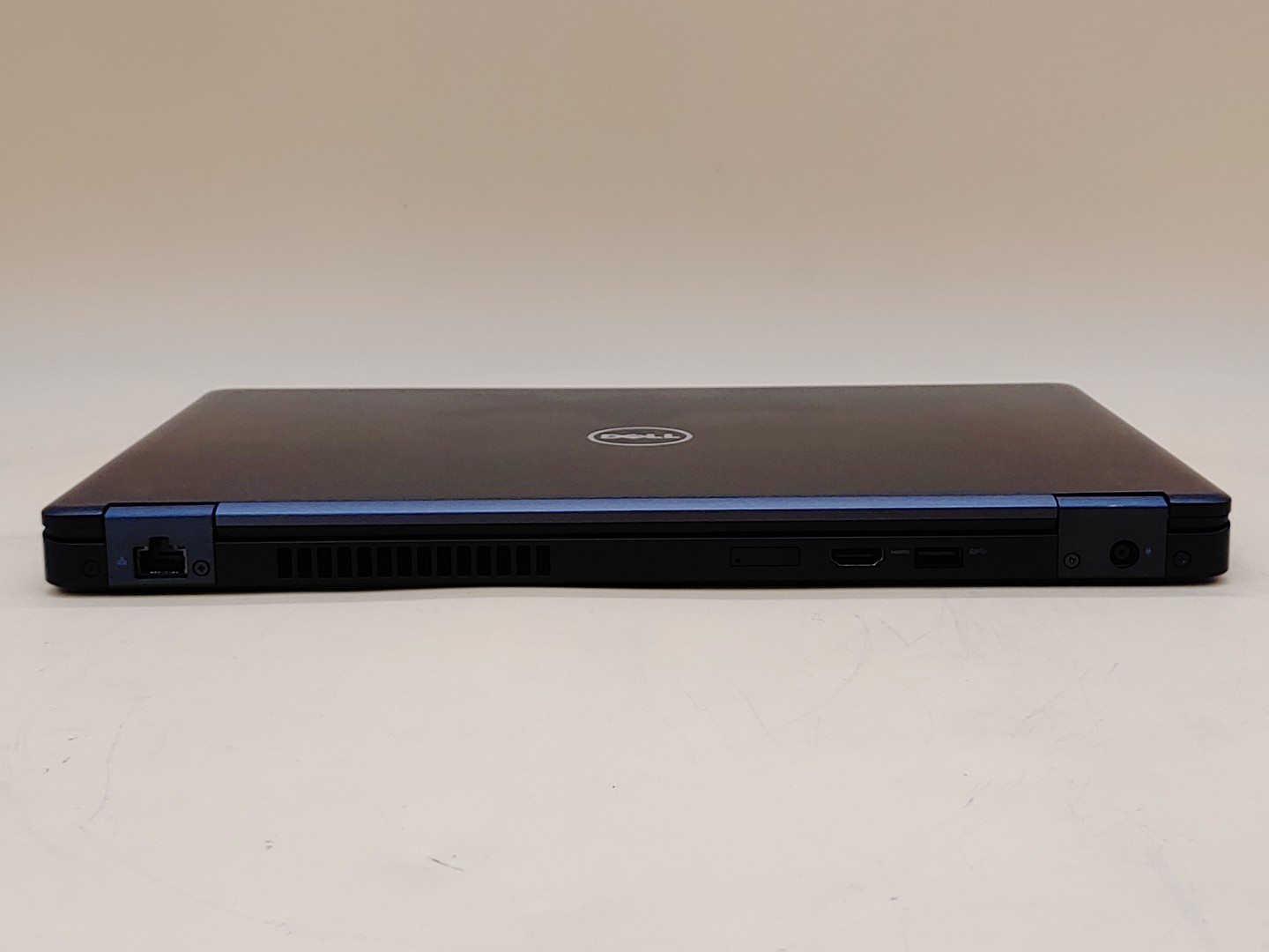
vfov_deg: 28.0
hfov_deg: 36.8
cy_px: 476
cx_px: 634
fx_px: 1906
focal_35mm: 52
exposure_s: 1/83
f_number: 1.8
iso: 50
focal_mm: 4.36
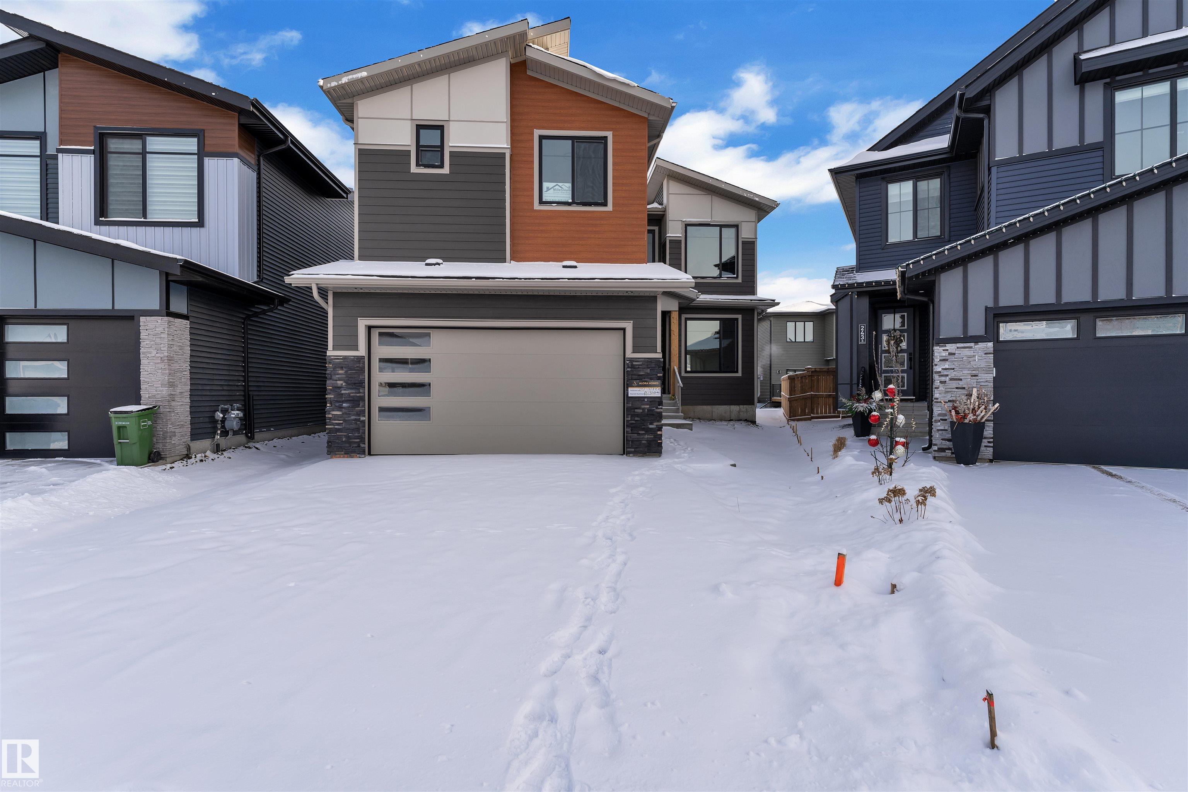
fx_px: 551
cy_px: 396
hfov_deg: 94.3
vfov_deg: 71.4
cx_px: 594
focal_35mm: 17
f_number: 8
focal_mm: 16.7
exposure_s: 1/250
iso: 160
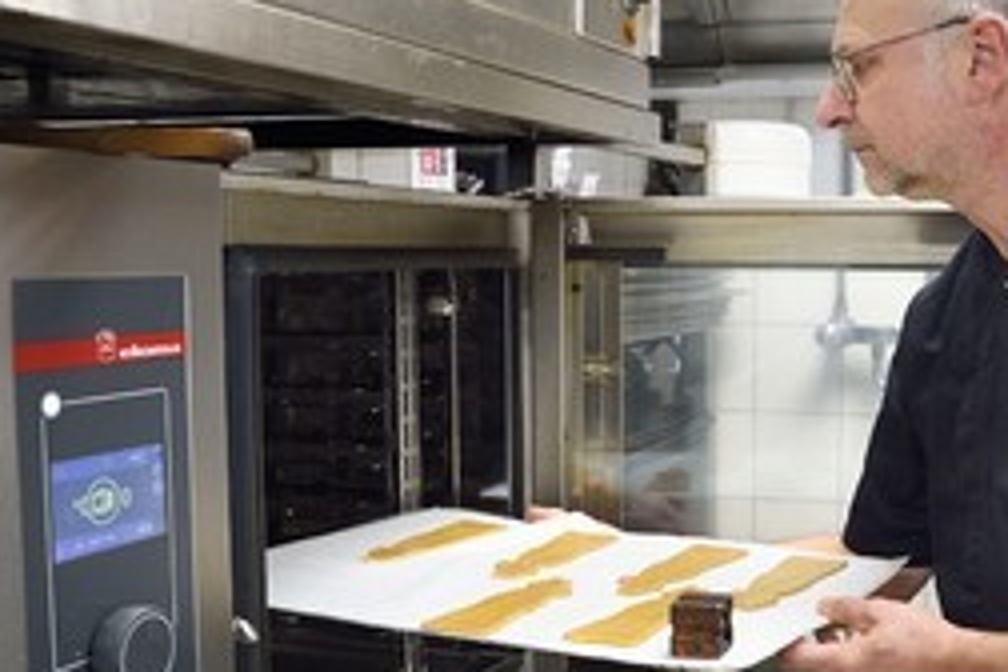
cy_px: 324
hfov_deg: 46.9
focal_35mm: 40
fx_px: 1120
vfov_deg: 33.4
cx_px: 740
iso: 1600
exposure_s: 1/50
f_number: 6.3
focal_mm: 24
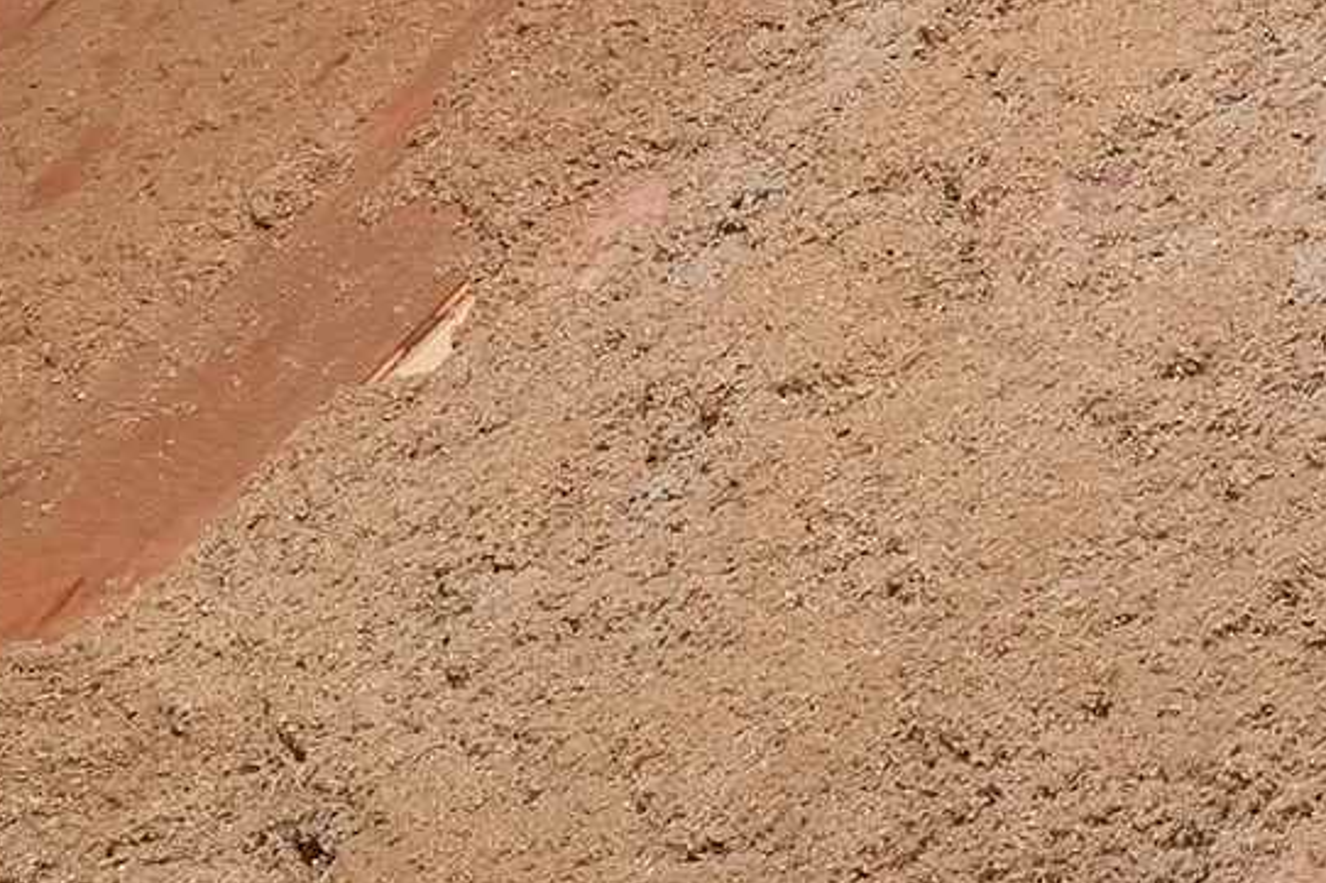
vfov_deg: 12.7
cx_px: 3056
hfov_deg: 14.4
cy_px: -479
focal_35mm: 102
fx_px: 3756
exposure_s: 2.5
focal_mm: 18
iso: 400
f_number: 8
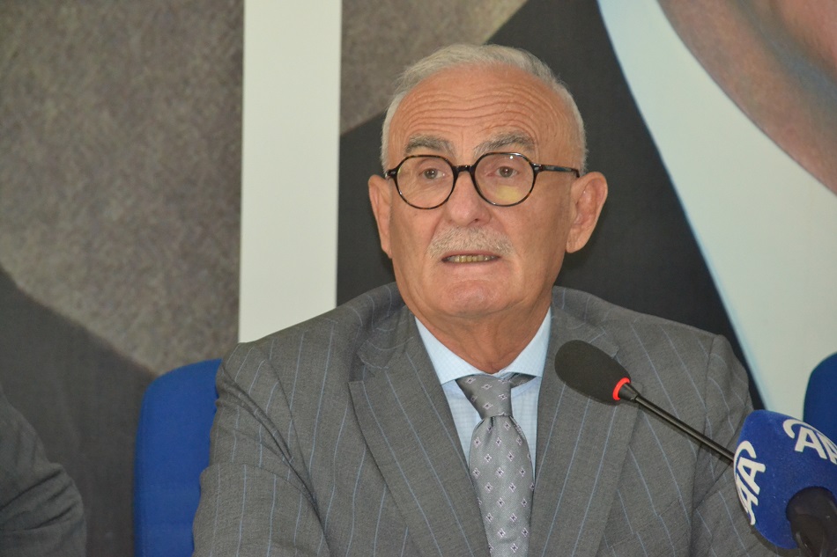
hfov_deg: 10.2
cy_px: 278
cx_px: 418
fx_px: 4707
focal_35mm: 202
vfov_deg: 6.8
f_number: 5.6
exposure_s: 1/60
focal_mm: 135
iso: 3200
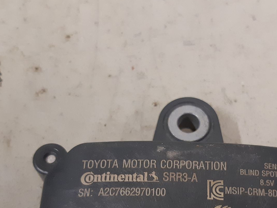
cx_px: 178
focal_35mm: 50
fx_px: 400
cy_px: 172
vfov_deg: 28.4
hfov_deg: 37.9
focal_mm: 3.93
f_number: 1.7
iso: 320
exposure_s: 1/50
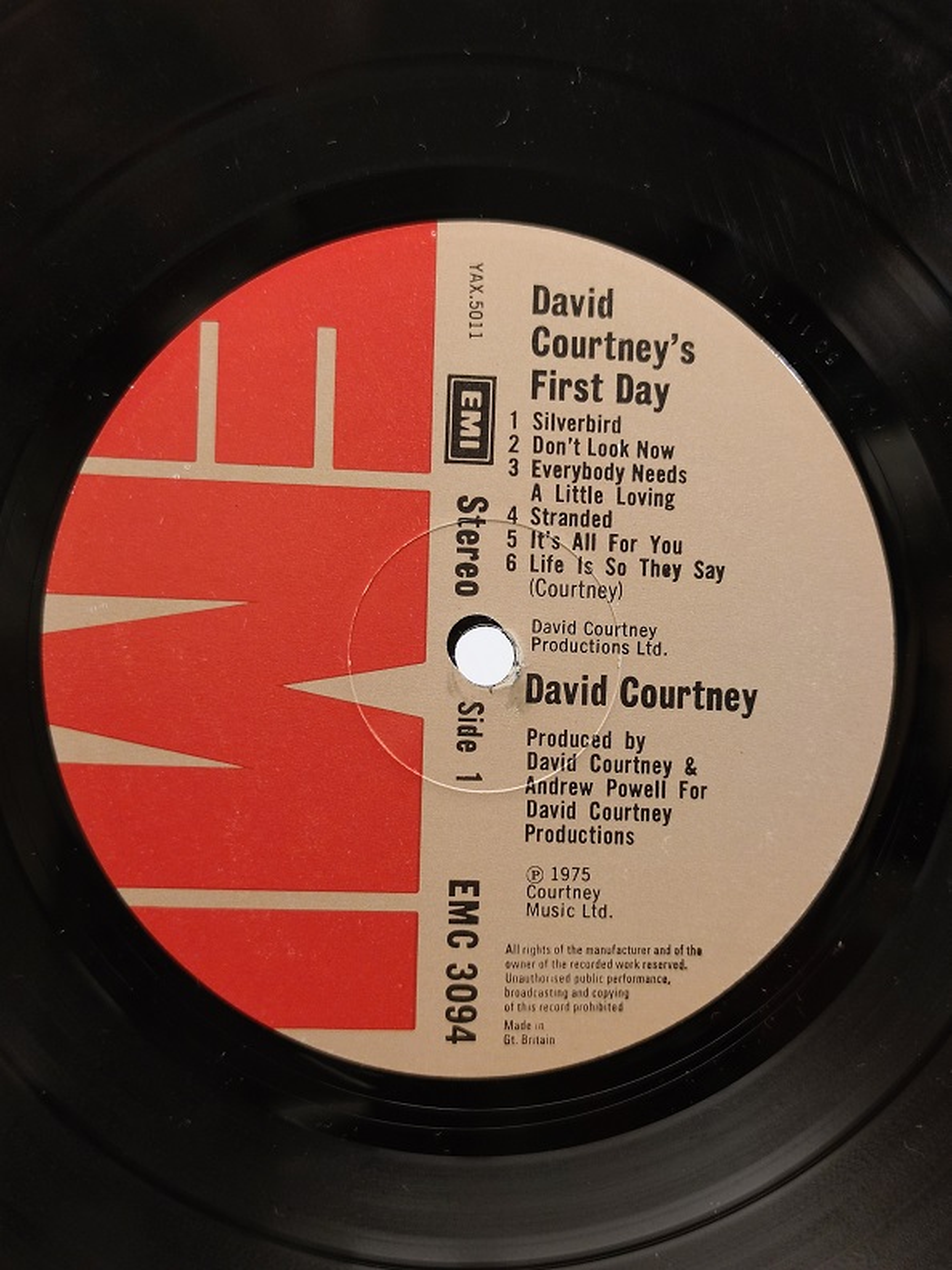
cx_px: 476
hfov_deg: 30.3
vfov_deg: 39.7
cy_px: 635
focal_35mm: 48
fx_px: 1760
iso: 595
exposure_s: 1/60
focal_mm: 6.72
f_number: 1.69
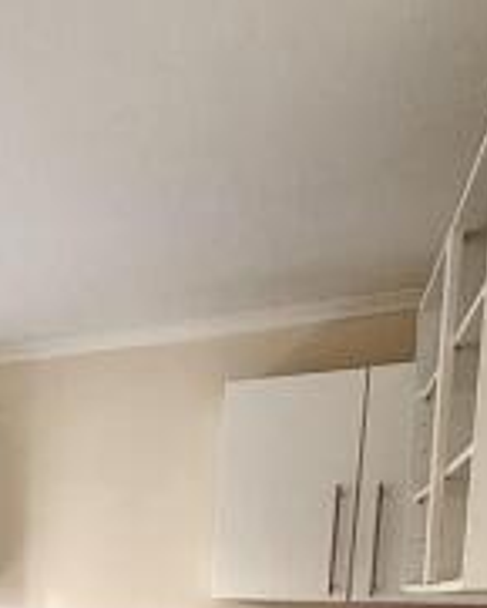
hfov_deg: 28.7
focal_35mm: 44
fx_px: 792
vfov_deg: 35.5
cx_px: -126
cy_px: 677
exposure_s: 1/121
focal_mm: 2.22
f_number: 2.2
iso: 160
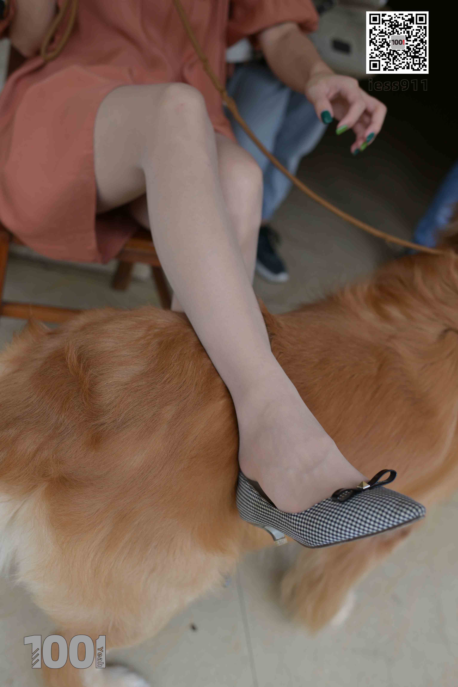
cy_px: 344
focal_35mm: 35
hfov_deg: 37.9
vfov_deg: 54.4
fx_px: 668
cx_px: 229
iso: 100
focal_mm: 35
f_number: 3.2
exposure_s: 1/200
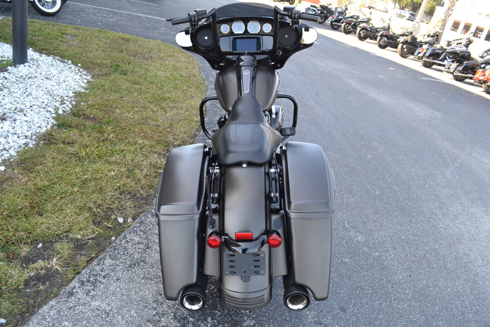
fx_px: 367
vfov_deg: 47.9
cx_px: 245
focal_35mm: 27
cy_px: 164
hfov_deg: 67.4
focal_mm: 18
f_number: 5.6
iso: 280
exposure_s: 1/125
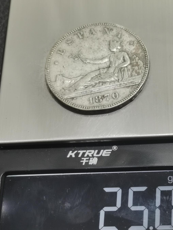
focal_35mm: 88
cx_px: 104
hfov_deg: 16.8
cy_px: 87
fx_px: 586
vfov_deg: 22.2
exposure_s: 1/100
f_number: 1.8
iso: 100
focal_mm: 5.58
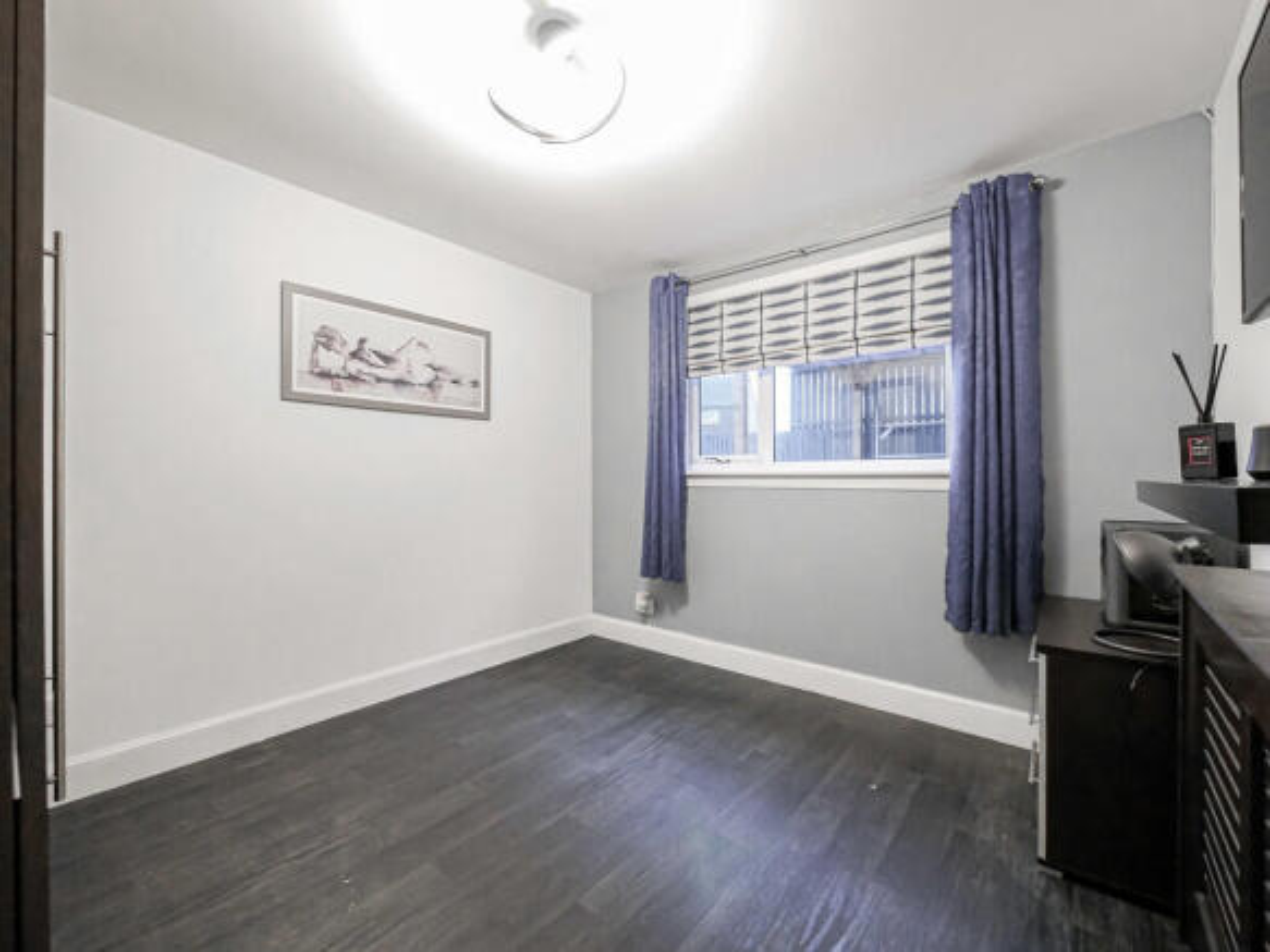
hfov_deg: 102.1
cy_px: 476
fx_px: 514
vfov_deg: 85.7
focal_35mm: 14
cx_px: 635
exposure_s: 1/30
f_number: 4
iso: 3200
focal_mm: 7
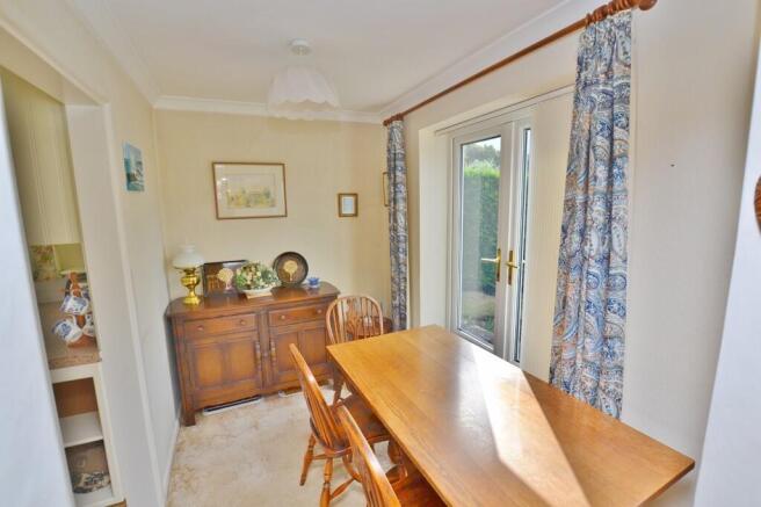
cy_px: 254
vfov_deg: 77.3
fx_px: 317
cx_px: 380
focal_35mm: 15
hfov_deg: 100.4
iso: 100
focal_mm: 10
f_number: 5.6
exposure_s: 1/125
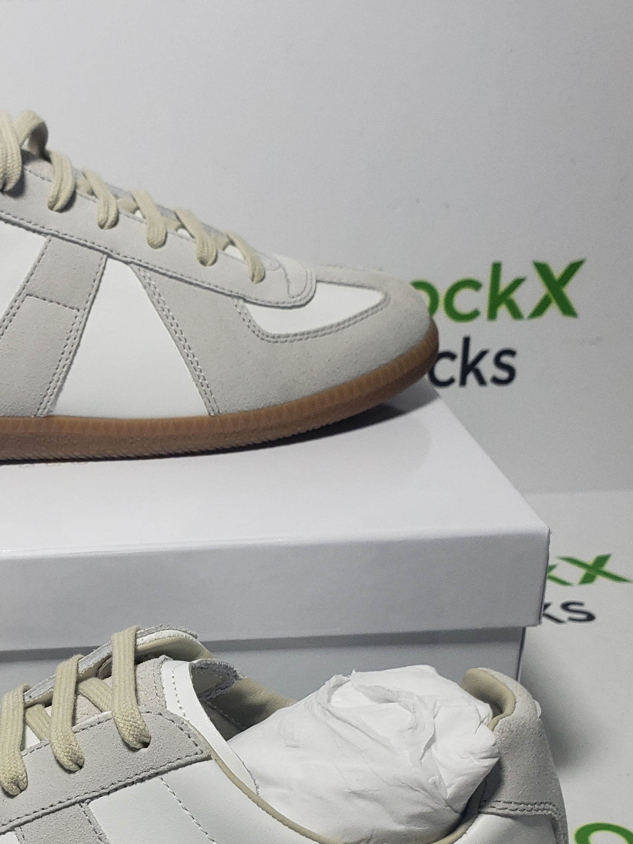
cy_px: 610
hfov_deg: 26.7
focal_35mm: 52
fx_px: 1268
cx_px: 21
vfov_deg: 36.2
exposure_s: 1/249
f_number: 2.4
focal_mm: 4.3
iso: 50
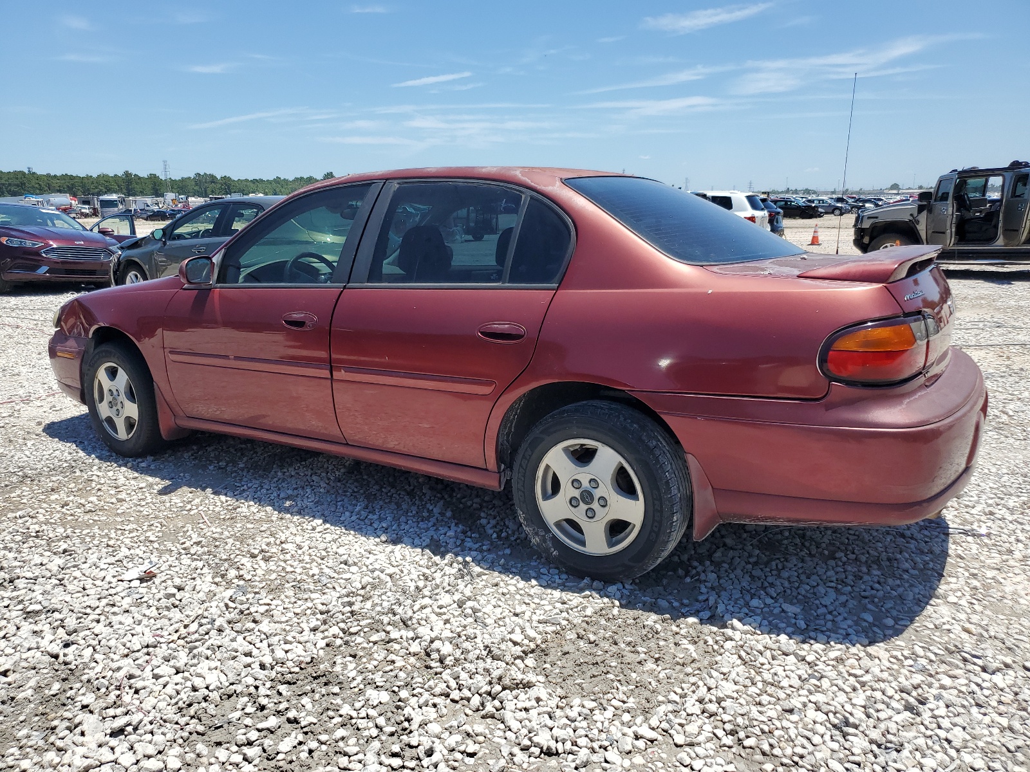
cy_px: 386
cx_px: 515
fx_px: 774
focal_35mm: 26
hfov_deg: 67.3
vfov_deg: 53.1
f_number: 1.5
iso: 50
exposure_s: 1/3333
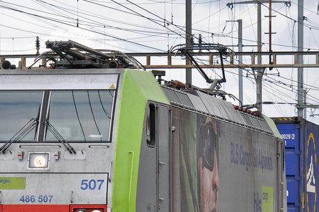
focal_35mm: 270
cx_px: 162
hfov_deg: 7.6
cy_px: 164
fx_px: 2389
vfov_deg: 5.1
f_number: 4.5
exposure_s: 1/800
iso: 400
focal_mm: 70
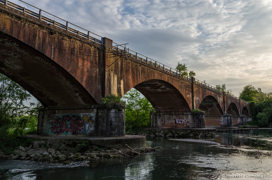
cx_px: 136
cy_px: 90
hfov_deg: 57.3
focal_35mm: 33
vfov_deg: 39.8
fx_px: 249
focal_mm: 22
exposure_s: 1/125
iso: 200
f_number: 10
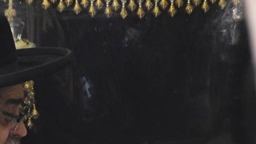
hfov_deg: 2.4
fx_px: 6117
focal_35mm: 901
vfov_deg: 1.3
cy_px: 112
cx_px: 9
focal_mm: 300
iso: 8000
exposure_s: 1/200
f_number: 5.6
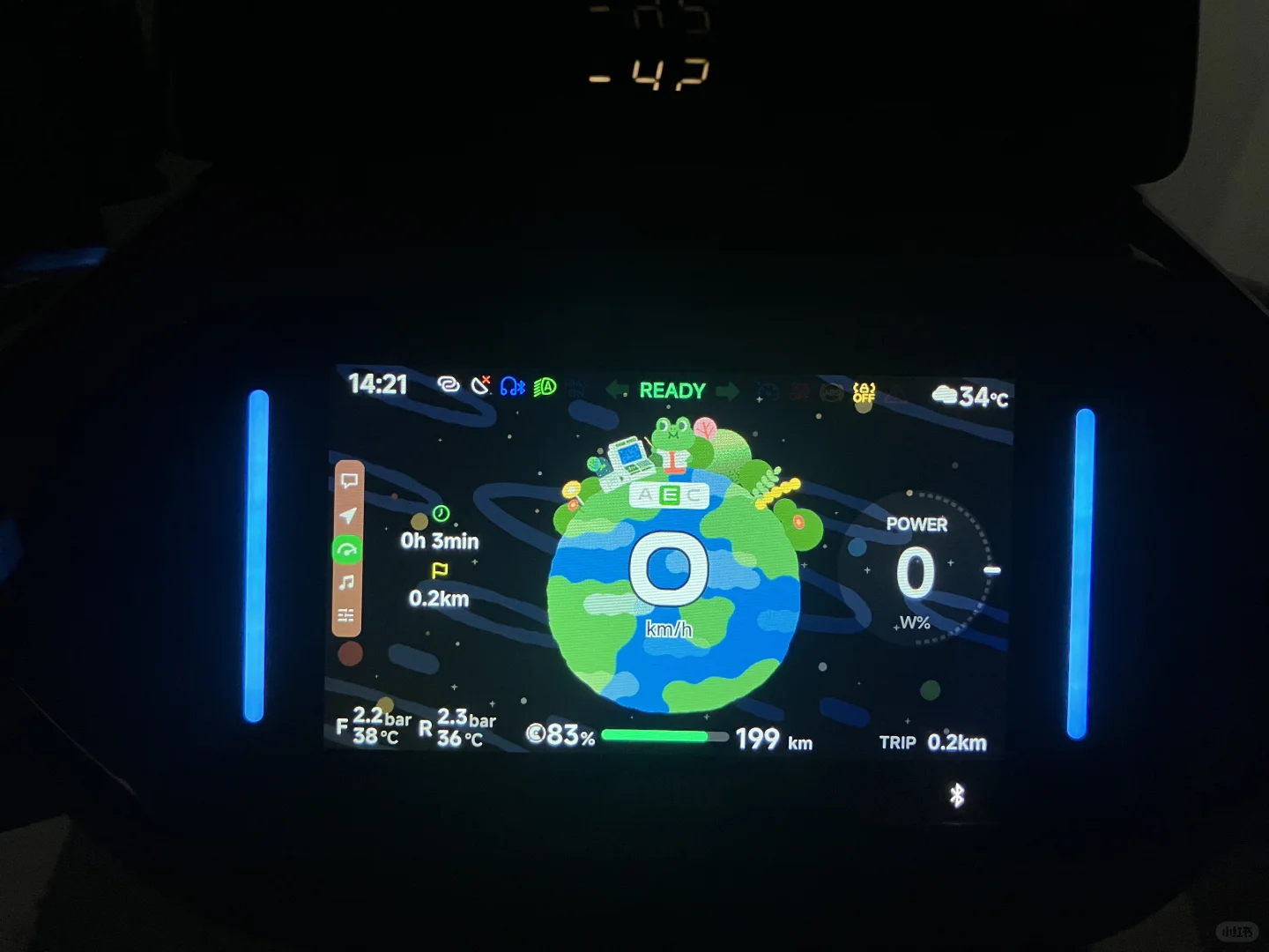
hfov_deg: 63.4
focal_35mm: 28
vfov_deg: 49.7
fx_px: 1026
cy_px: 476
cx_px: 634
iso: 80
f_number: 1.8
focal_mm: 3.99
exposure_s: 1/59
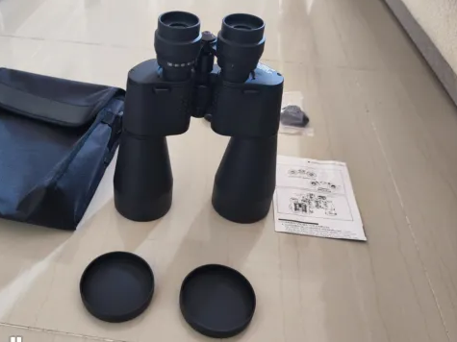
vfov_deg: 45.4
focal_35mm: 31
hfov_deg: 57.5
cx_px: 165
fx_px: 409
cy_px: 177
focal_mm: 6.18
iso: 500
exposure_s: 1/50
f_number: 1.65
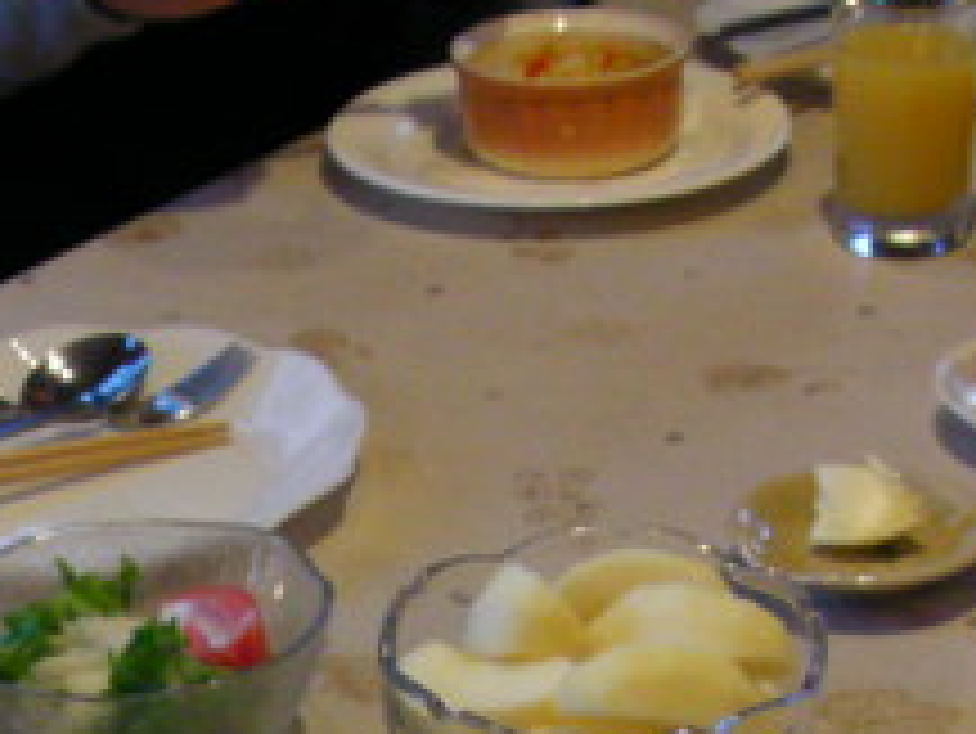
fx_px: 3160
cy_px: 1049
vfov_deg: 12.7
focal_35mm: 112
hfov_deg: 17.5
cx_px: 252
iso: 200
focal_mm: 6.3
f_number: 3.5
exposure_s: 1/16.4
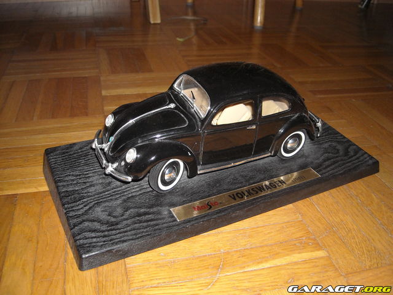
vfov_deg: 40.7
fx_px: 397
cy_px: 148
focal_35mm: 35
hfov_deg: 52.6
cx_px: 196
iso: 200
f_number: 2.8
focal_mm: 5.7
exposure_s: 1/60
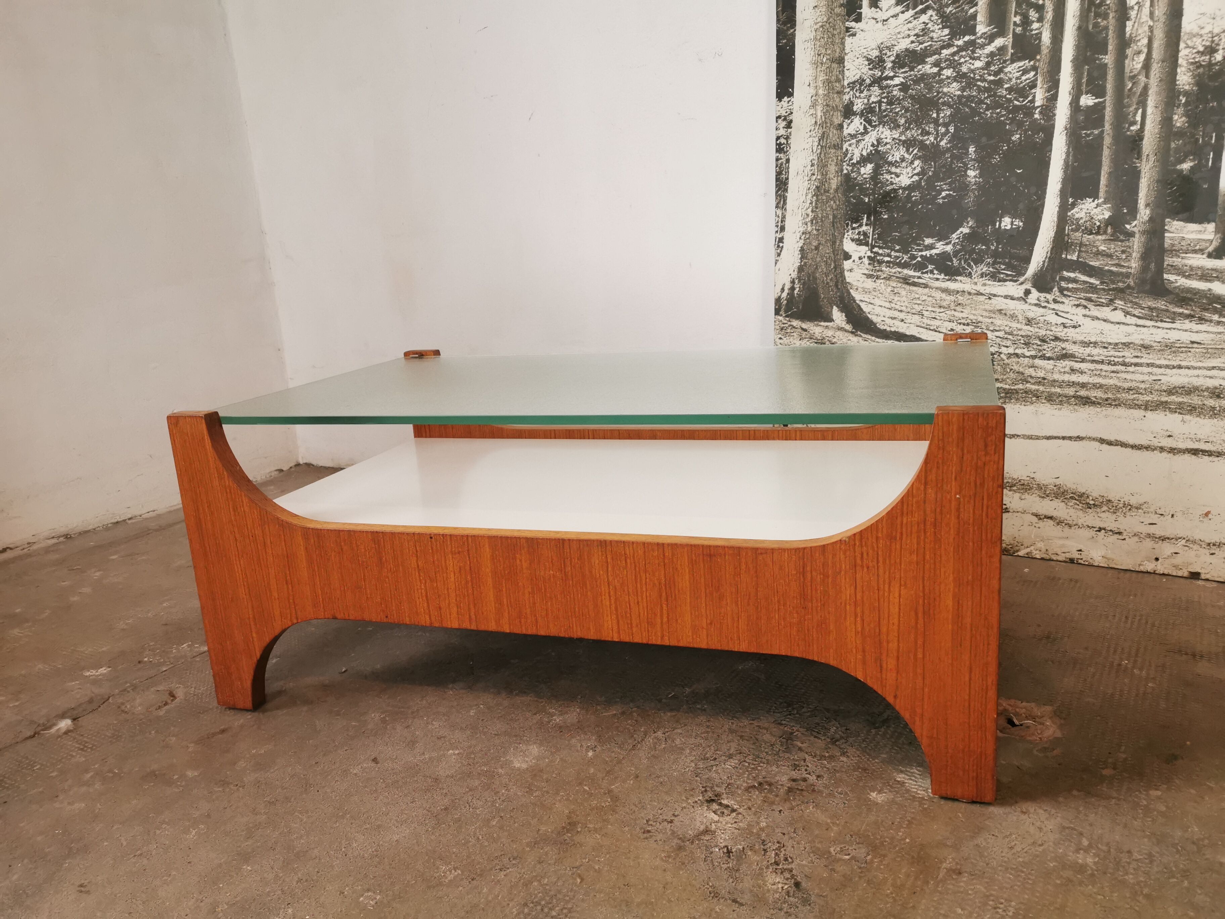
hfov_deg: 65.3
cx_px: 612
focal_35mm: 27
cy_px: 460
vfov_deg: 51.4
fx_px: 955
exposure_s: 1/60
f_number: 1.6
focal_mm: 5.56
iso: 250
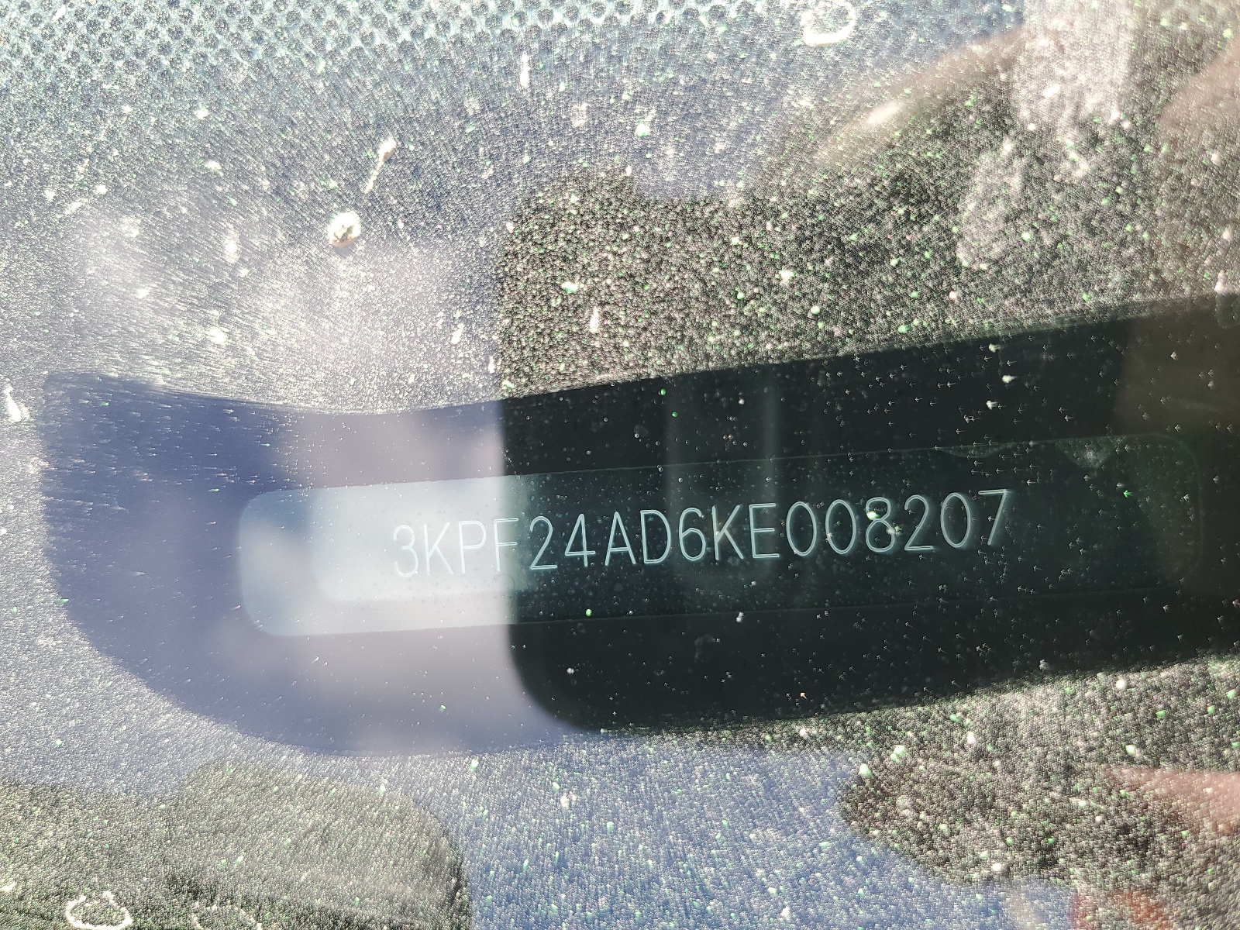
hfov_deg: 67.3
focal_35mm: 26
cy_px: 465
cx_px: 620
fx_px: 931
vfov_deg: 53.1
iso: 50
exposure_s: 1/385
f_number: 1.5
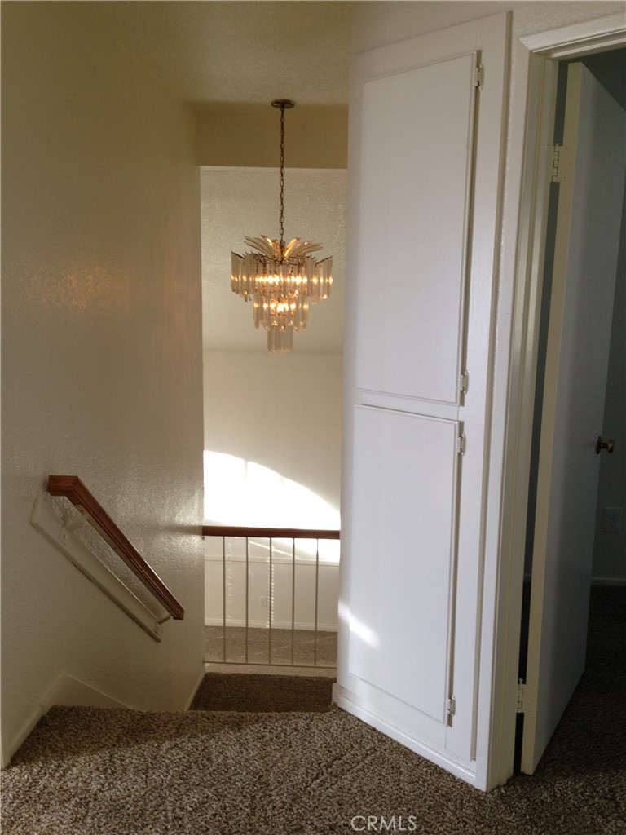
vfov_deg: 55.4
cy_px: 418
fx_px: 796
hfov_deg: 42.9
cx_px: 313
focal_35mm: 33
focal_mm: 4.12
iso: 50
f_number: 2.4
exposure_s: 1/24
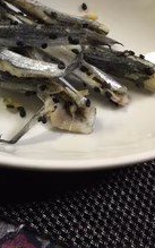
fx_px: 405
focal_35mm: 60
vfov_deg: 33.4
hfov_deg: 21.3
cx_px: 21
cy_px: 66
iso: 80
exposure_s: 1/30
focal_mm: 3.3
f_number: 2.4
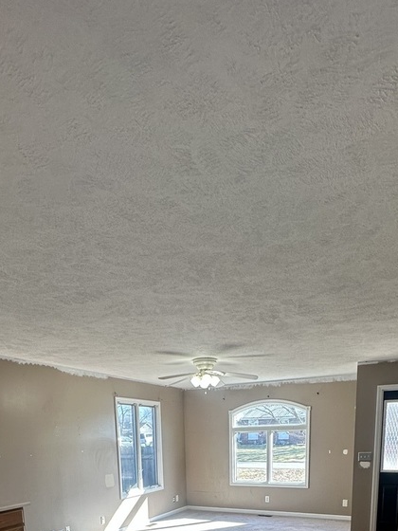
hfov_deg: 51.3
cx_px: 194
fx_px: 414
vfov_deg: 53.9
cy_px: 509
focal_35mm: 27
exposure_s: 1/120
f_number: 2.2
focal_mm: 2.22
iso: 80
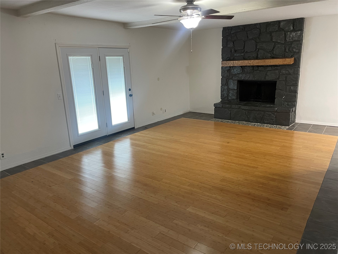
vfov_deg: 53.1
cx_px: 169
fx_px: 254
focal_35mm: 26
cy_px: 127
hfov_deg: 67.3
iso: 250
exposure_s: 1/60
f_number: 1.6
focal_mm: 4.2
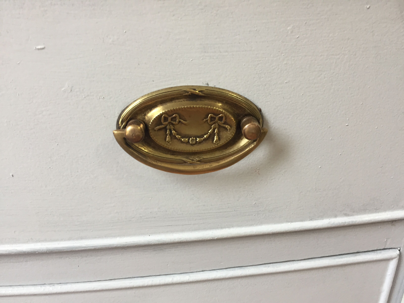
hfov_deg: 61.7
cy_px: 152
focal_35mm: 29
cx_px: 202
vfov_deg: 48.2
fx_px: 338
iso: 125
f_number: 2.2
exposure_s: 1/33
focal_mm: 4.15
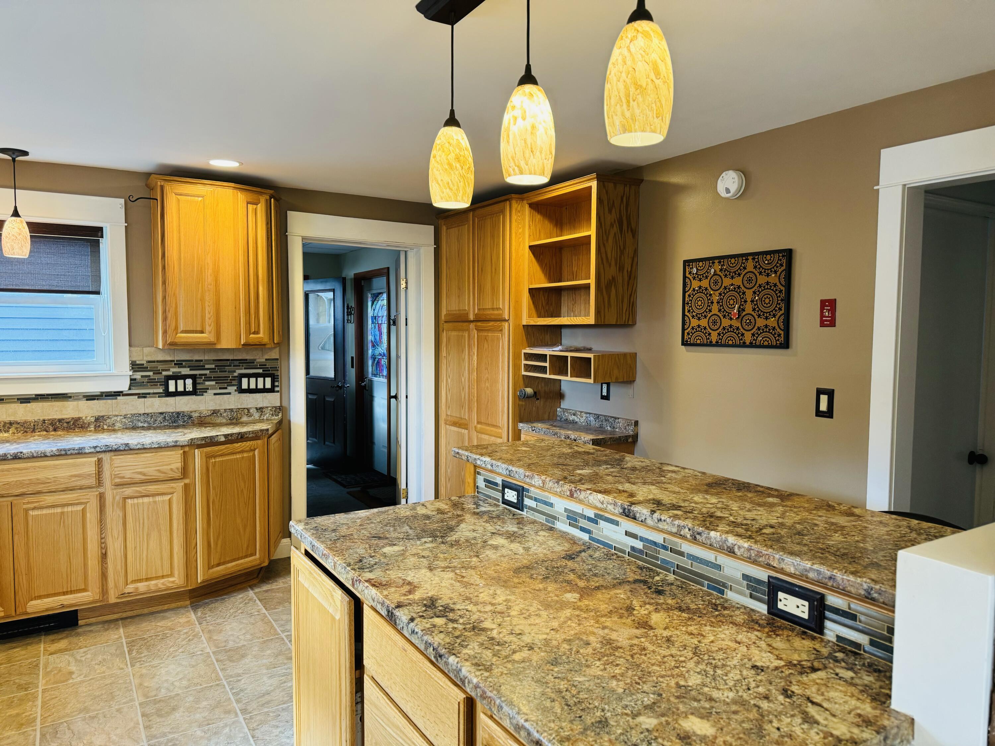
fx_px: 690
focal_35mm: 24
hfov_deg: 71.6
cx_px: 498
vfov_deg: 56.8
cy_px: 373
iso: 160
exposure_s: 1/60
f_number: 1.78
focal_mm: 6.76
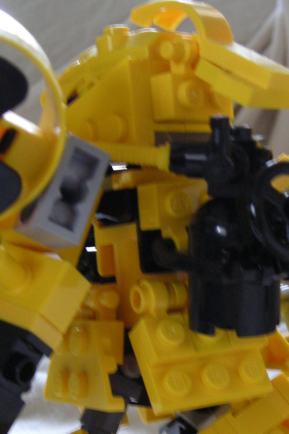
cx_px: 203
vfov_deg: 25.2
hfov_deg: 17.2
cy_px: 354
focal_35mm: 79
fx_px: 951
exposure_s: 1/7.7
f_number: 3.2
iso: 200
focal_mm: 6.3
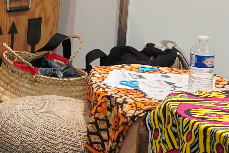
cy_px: -60
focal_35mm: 232
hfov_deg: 8.0
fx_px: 1476
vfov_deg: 5.9
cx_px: -385
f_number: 5
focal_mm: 36
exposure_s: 1/160
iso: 4000
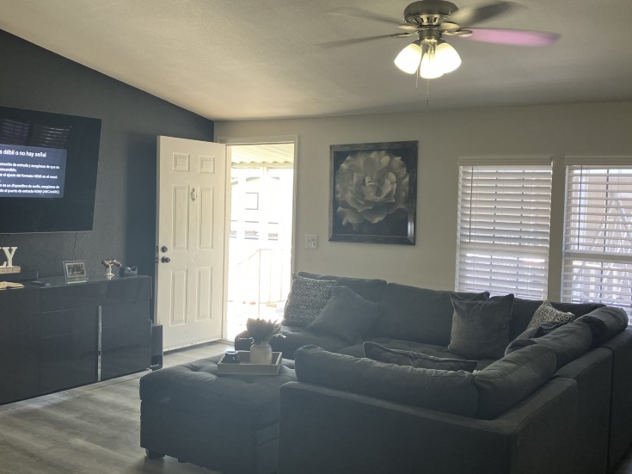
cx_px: 310
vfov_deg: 36.8
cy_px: 234
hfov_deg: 47.9
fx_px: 712
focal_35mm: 39
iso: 50
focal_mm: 3.99
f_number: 1.8
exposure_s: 1/60
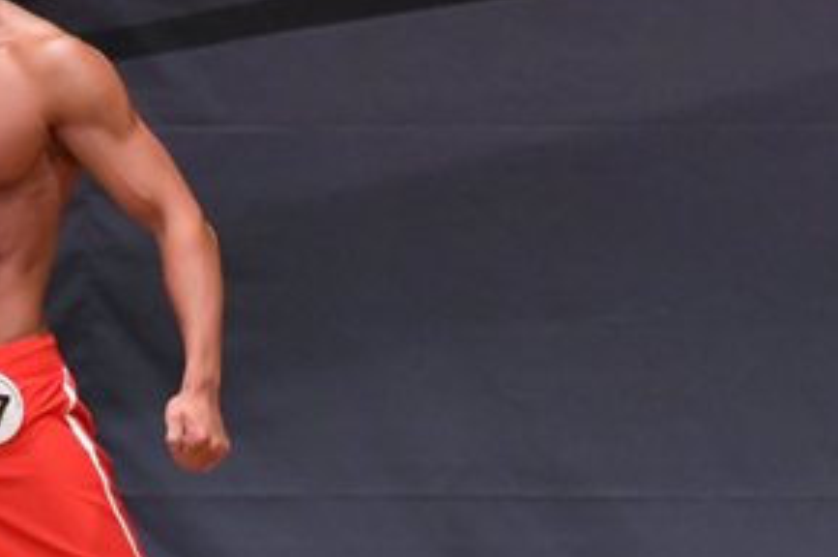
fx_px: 17764
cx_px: -48
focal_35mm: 764
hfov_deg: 2.7
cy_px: 395
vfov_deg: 1.8
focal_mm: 190
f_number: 5.6
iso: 6400
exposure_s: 1/400
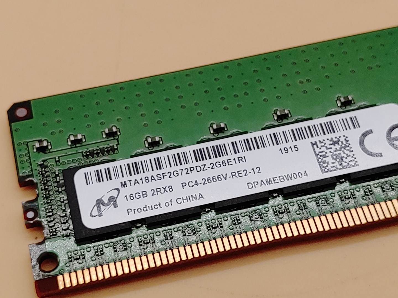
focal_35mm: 70
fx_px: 805
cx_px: 199
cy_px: 149
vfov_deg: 21.0
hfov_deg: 27.8
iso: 50
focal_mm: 4.36
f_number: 1.8
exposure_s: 1/133
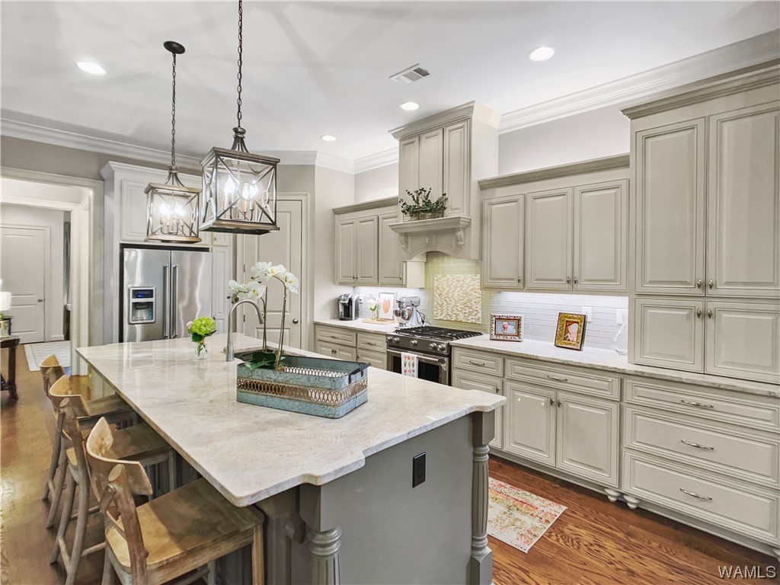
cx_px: 390
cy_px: 292
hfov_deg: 67.3
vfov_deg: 53.1
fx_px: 586
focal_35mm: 26
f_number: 1.5
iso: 320
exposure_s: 1/60
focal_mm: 5.7
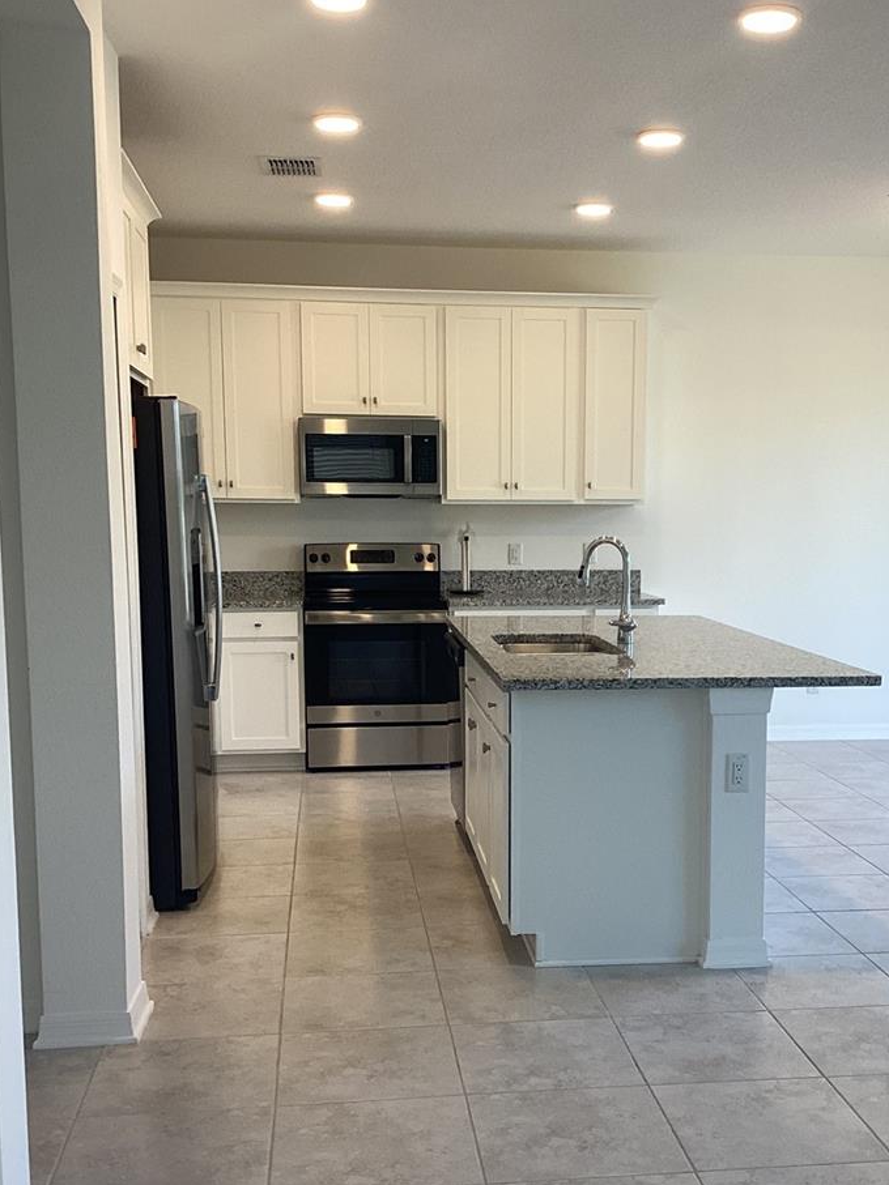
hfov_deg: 35.0
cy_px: 699
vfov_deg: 45.6
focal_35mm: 41
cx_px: 539
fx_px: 1404
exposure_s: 1/60
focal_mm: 3.3
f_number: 2.4
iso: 64
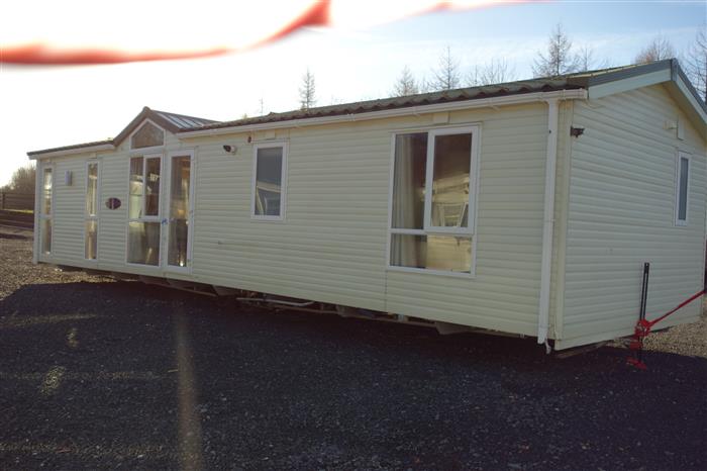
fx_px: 648
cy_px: 236
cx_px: 354
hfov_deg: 57.2
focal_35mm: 33
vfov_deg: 39.9
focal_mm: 12.18
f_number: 4
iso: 125
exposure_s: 1/500
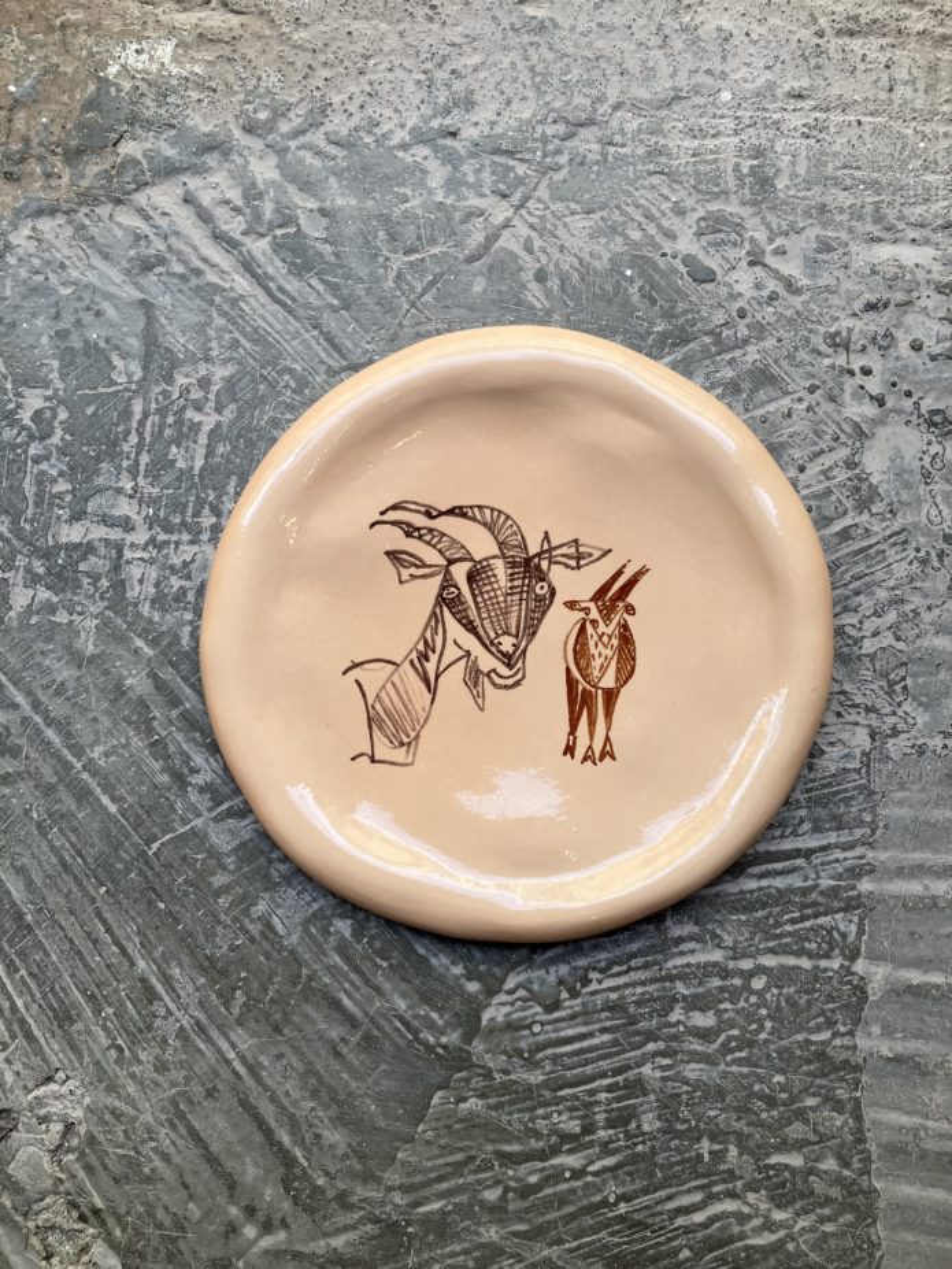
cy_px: 634
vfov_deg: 63.4
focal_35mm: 28
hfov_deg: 49.8
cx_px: 476
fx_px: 1026
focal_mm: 3.99
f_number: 1.8
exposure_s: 1/100
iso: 25
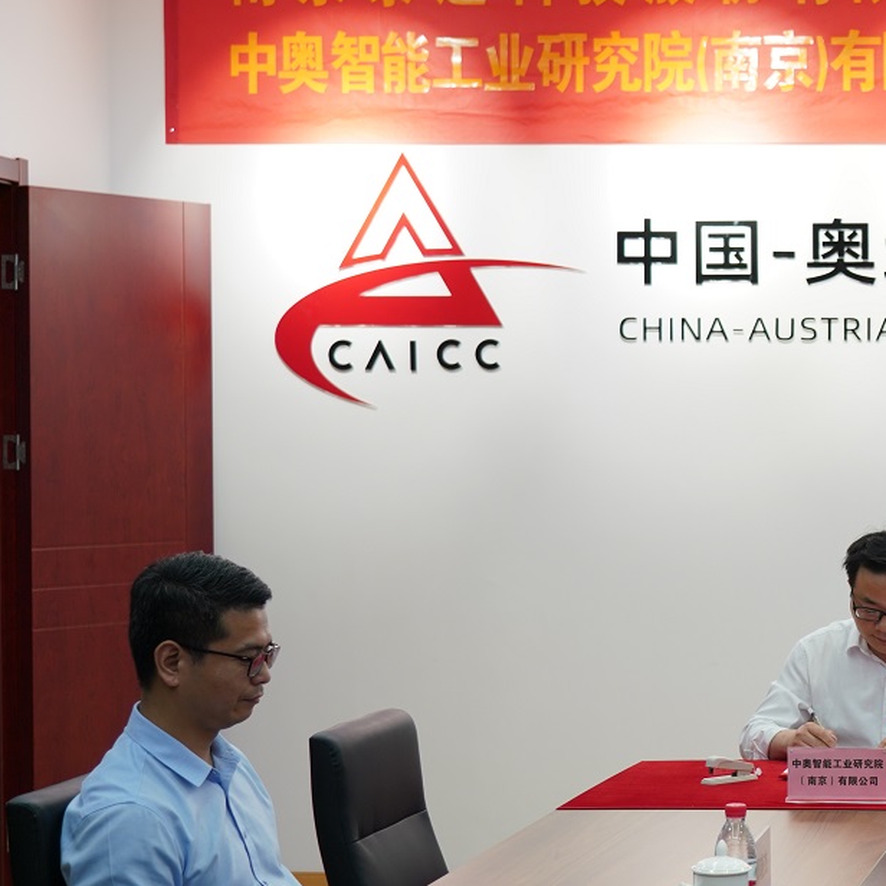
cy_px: 477
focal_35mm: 90
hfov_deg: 18.3
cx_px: 1071
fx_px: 2606
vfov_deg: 19.3
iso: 250
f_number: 4
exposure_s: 1/50
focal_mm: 41
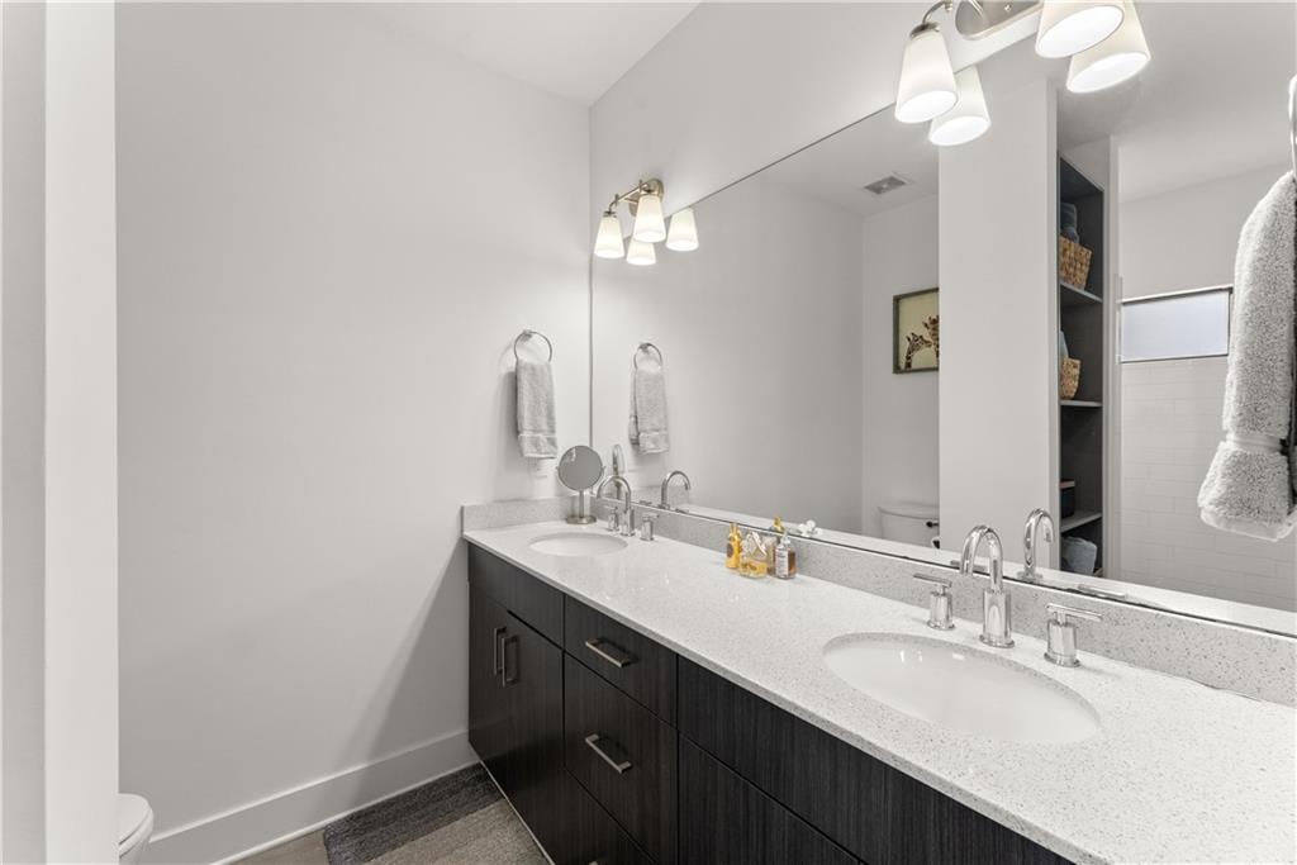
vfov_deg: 81.2
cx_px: 648
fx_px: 504
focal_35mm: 14
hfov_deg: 104.2
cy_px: 432
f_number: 10
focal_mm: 14
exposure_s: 1/10
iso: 640
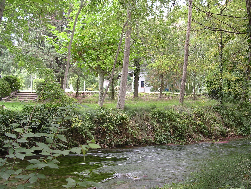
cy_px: 108
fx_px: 334
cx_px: 147
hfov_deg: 41.1
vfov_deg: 31.5
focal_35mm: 46
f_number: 2.8
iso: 100
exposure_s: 1/23.3
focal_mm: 5.8
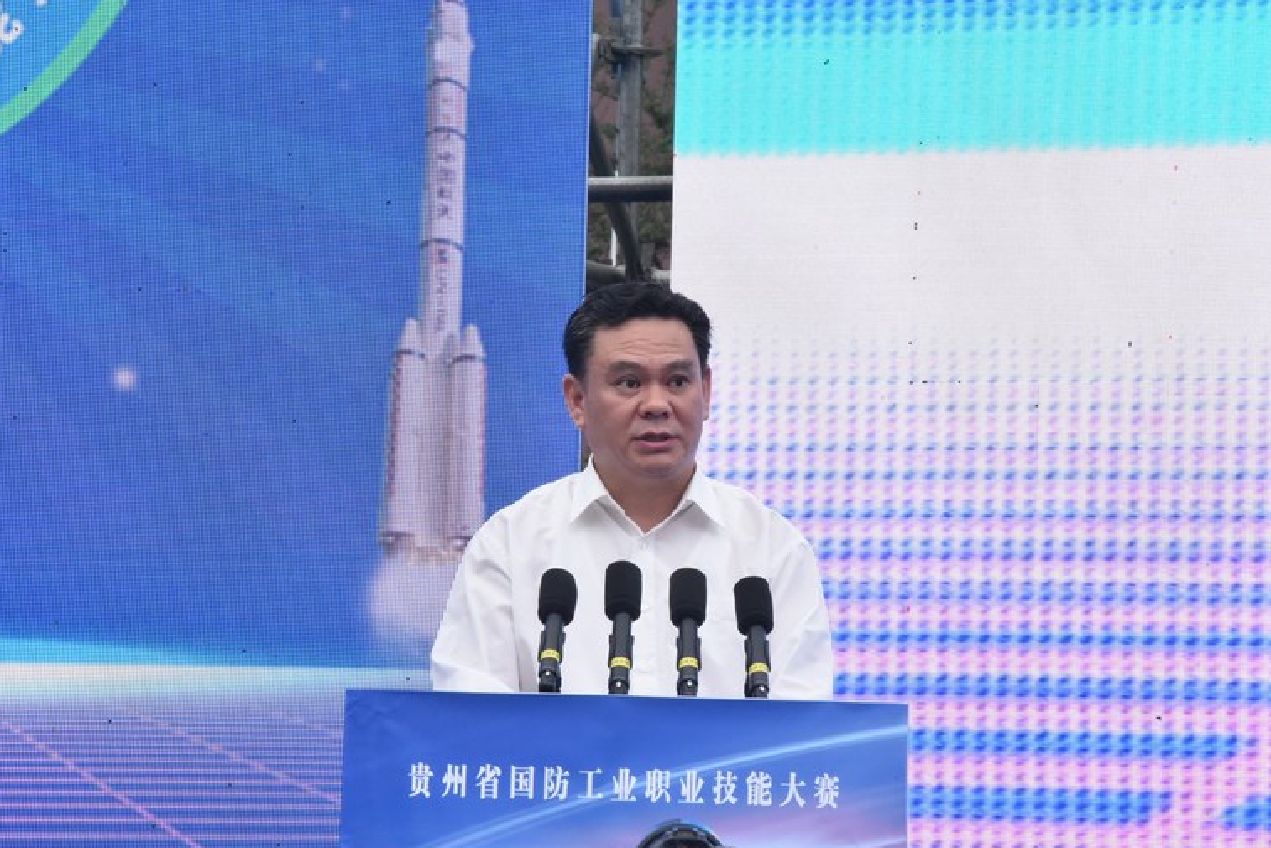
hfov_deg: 6.5
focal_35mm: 317
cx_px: 651
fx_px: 11193
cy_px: 423
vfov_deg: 4.3
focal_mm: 300
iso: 6400
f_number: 36
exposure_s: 1/200
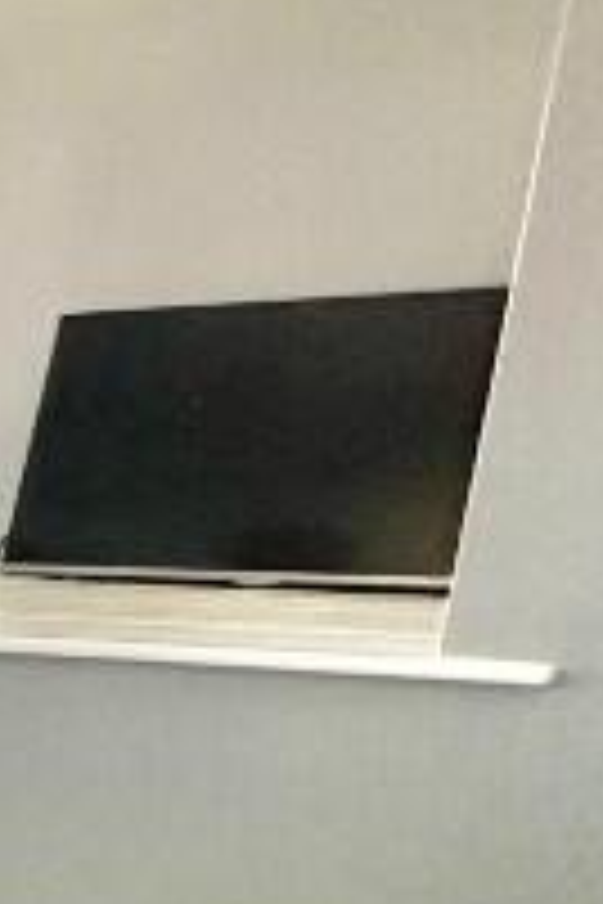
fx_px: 1859
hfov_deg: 11.9
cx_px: -1089
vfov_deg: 25.6
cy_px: 967
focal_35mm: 74
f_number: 2.2
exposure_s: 1/93
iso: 320
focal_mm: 2.22
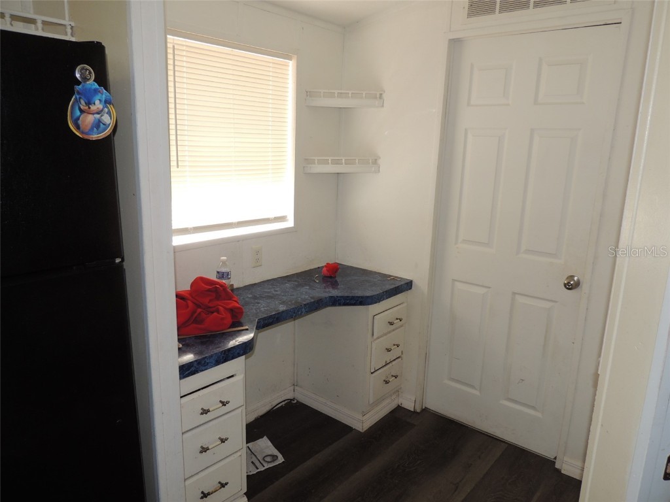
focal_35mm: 24
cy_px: 251
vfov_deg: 56.8
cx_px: 335
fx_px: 465
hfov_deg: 71.6
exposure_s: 1/40
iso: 100
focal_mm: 4.3
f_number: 3
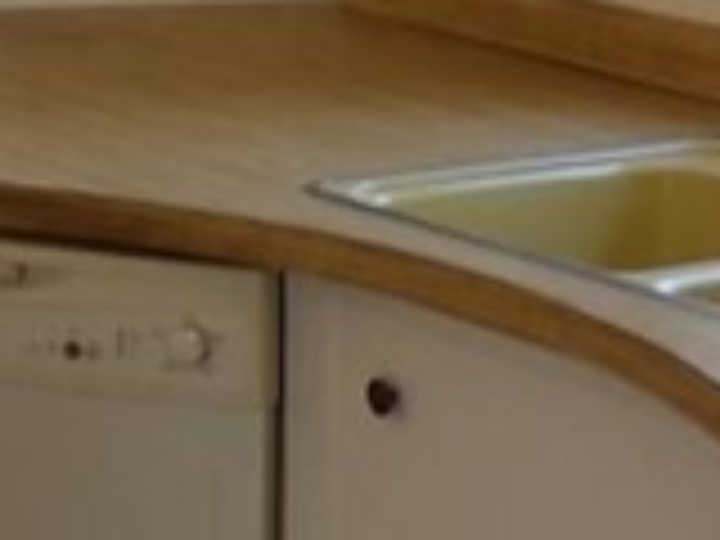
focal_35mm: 154
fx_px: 3203
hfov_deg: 12.3
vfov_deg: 9.6
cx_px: -328
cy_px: 108
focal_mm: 4.3
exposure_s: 1/33
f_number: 3.2
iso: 110
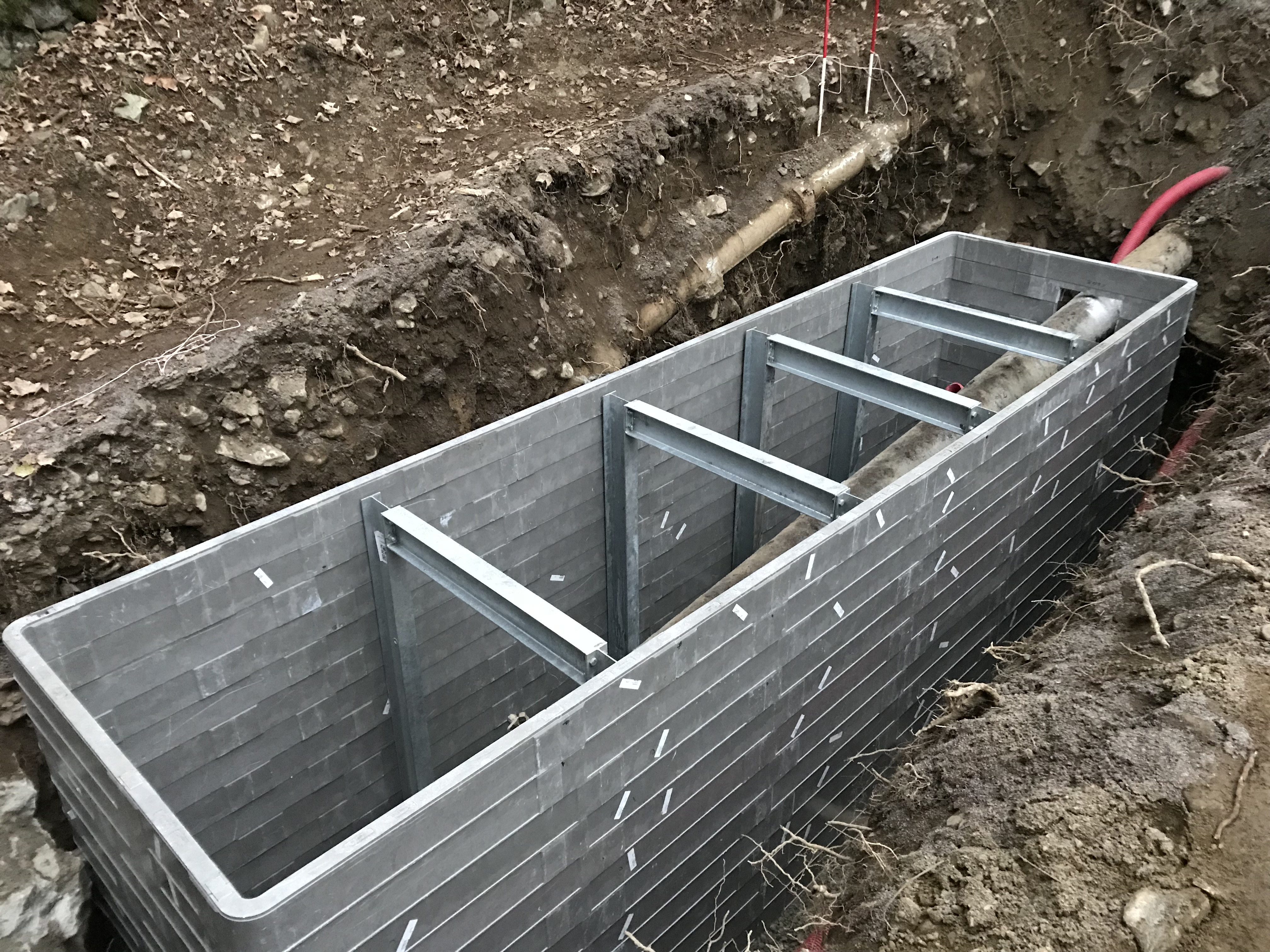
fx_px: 1027
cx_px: 635
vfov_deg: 49.7
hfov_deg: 63.4
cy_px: 476
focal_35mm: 28
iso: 80
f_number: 1.8
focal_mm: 3.99
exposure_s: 1/5
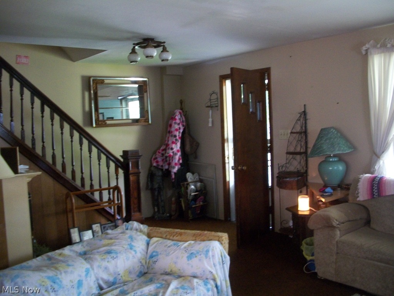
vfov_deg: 40.7
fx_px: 398
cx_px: 197
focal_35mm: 35
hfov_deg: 52.6
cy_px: 148
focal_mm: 6.3
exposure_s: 1/8
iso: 320
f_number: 3.1
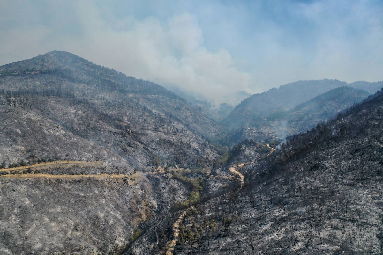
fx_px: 298
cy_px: 128
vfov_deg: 46.4
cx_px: 192
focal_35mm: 28
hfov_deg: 65.5
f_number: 2.8
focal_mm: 10.26
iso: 400
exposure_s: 1/8000
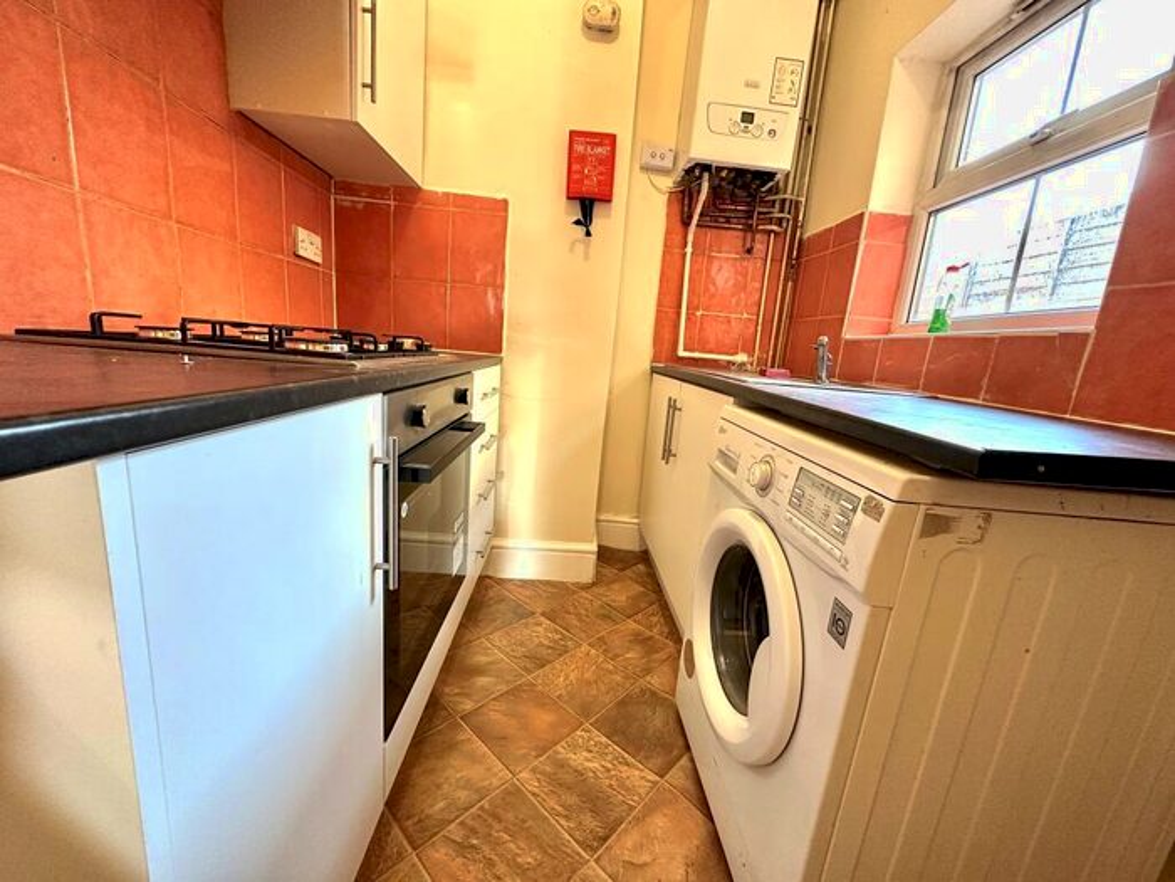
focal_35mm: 14
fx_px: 475
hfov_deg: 102.1
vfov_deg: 85.7
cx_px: 588
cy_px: 441
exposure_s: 1/50
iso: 400
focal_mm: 2.22
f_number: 2.2
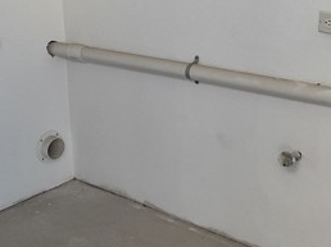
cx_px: 199
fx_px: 688
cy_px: 47
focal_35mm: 72
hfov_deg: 27.0
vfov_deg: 20.2
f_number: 1.8
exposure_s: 1/217
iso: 16
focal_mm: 3
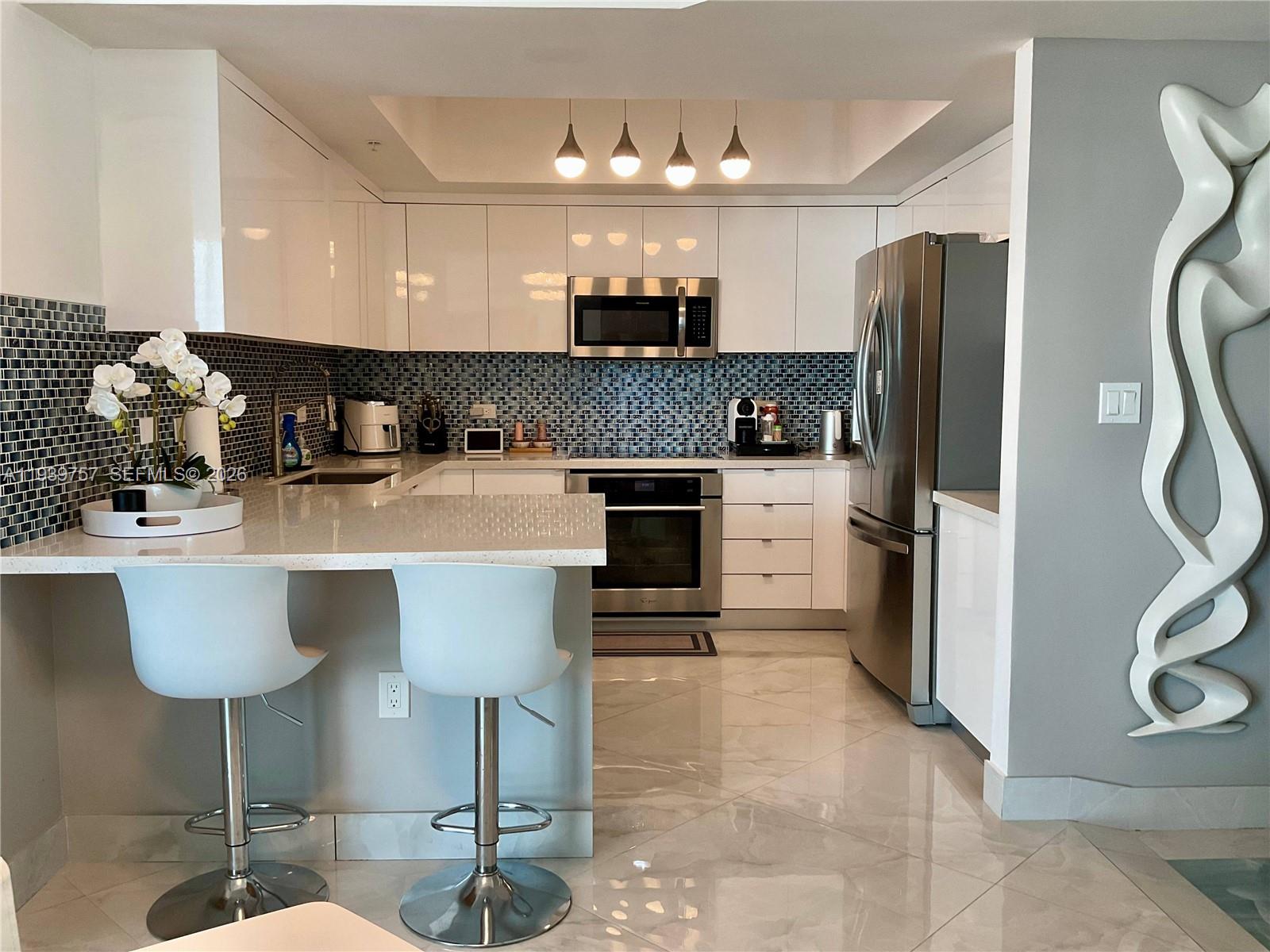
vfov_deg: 48.2
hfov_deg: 61.7
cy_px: 476
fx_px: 1064
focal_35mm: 29
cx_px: 635
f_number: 1.8
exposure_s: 1/120
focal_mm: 3
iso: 64
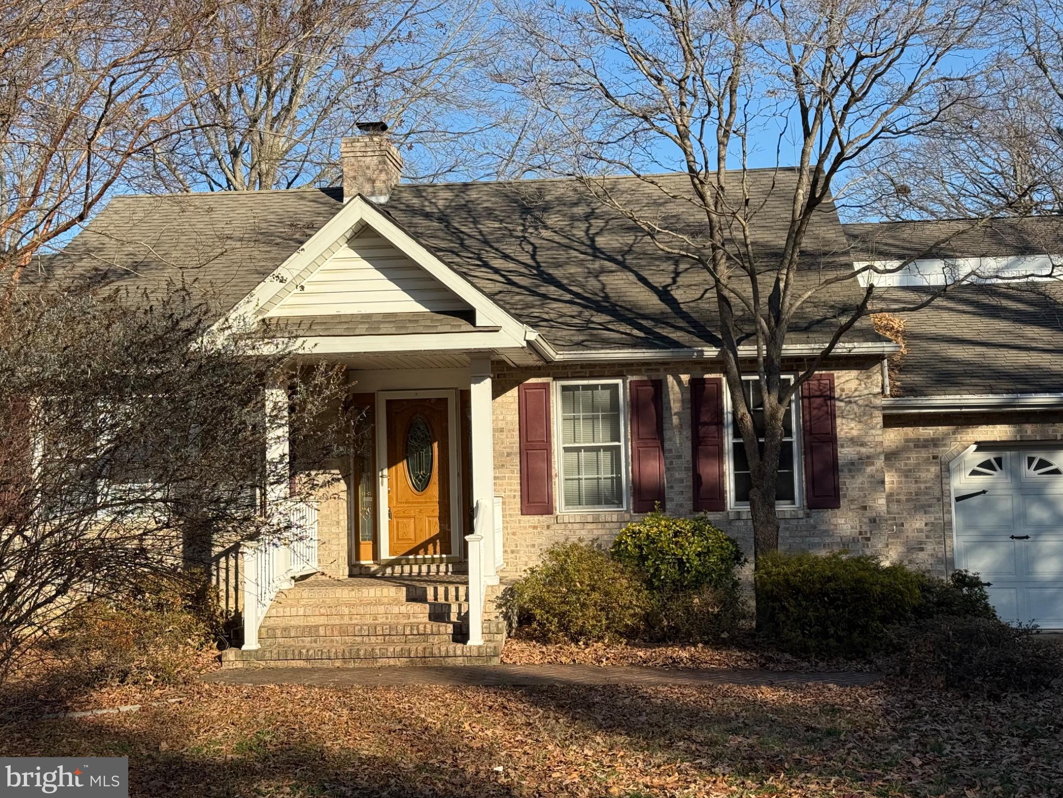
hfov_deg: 38.9
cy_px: 393
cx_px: 538
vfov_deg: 29.7
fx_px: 1505
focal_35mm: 49
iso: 64
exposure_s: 1/3226
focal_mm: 6.76
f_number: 1.78
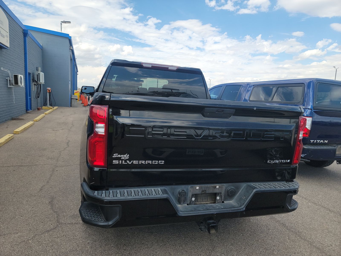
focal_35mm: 24
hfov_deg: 71.6
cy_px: 128
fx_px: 236
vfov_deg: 56.8
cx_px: 170
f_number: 1.8
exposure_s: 1/523
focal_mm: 6.7
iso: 50
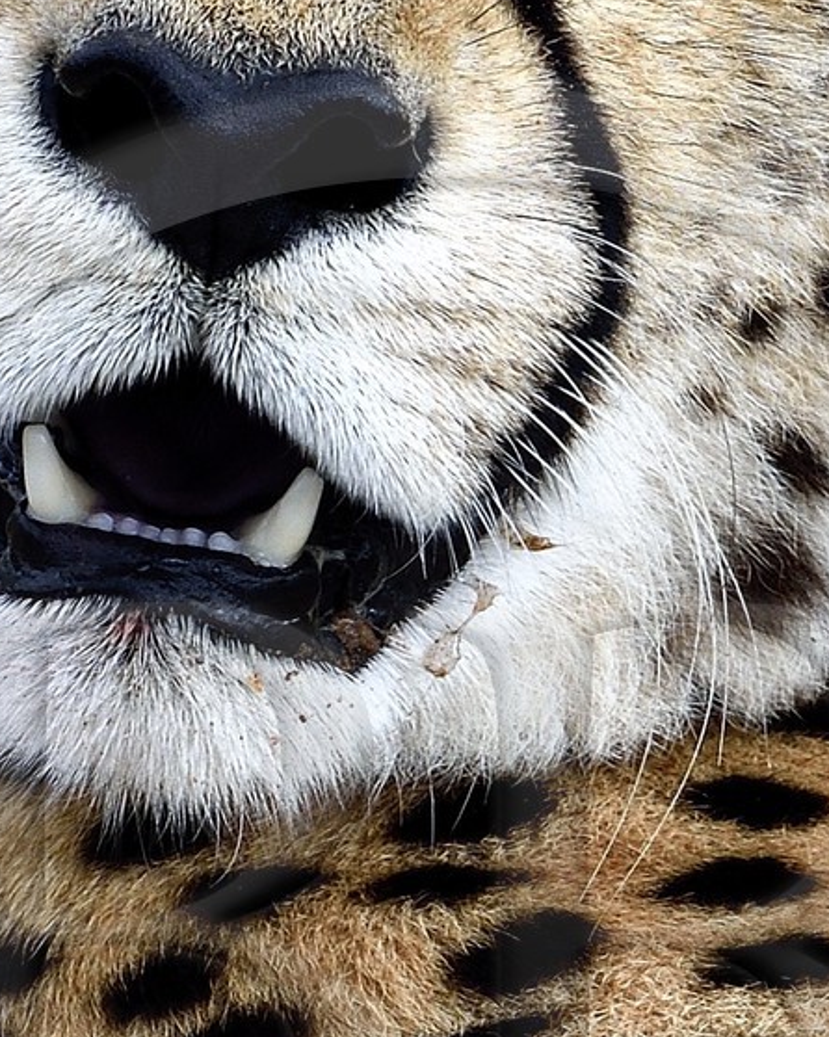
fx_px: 24794
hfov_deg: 1.9
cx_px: 448
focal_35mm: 808
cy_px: 952
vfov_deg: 2.4
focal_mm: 200
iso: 400
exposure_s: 1/320
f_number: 11
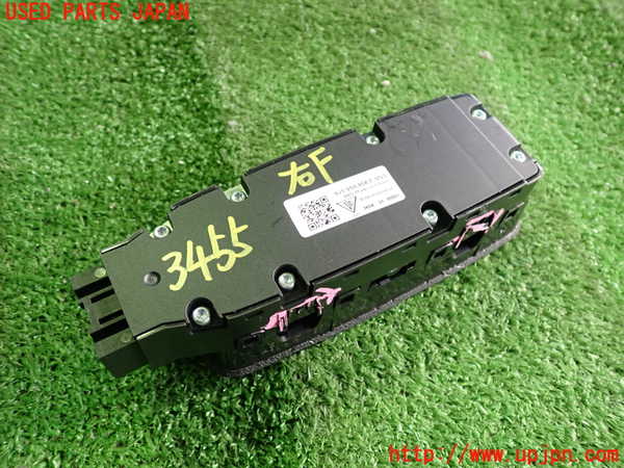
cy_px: 234
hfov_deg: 60.0
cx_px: 312
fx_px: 541
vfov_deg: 46.8
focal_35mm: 30
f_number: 2.3
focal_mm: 5.4
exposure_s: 1/30
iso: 250
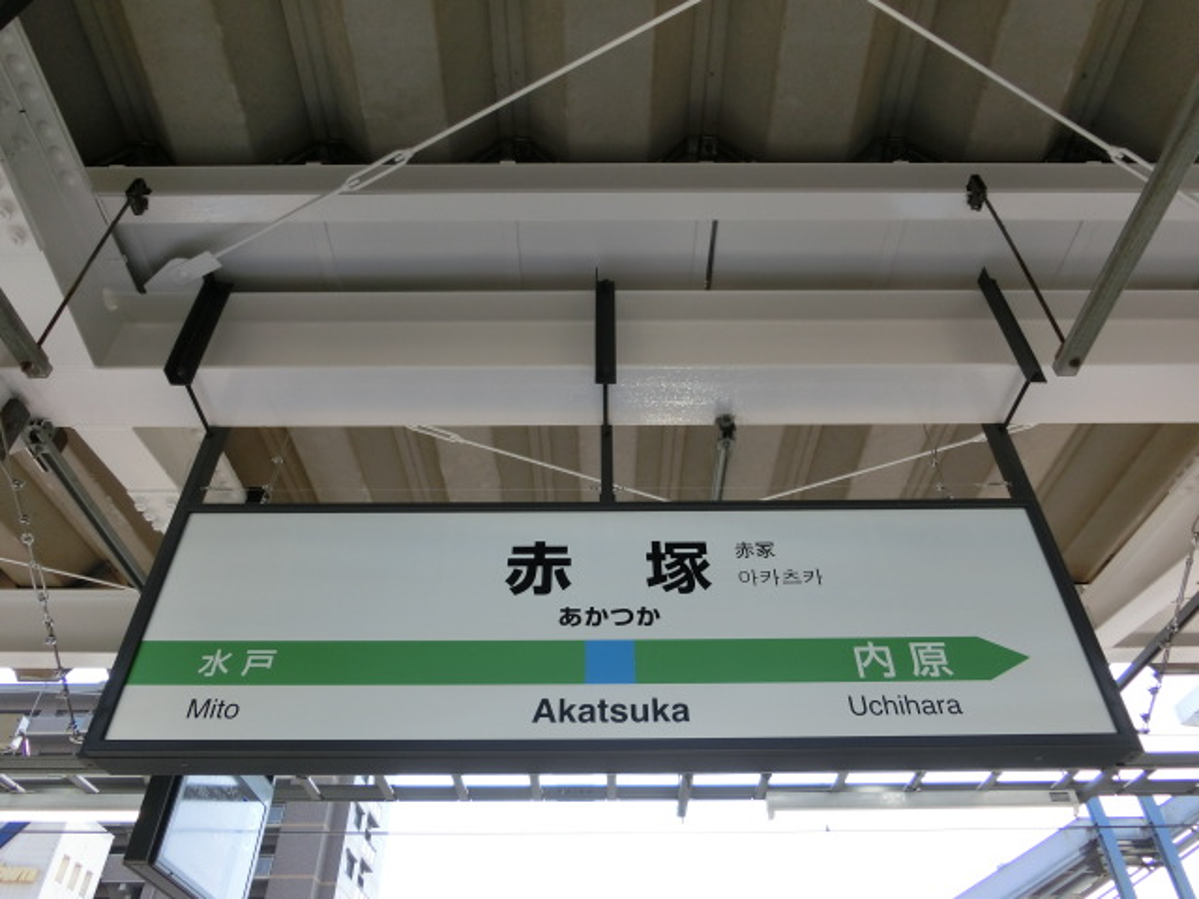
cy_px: 450
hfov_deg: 69.4
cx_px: 600
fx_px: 866
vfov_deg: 54.9
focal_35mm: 25
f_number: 3.5
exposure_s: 1/320
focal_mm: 4.5
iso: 80
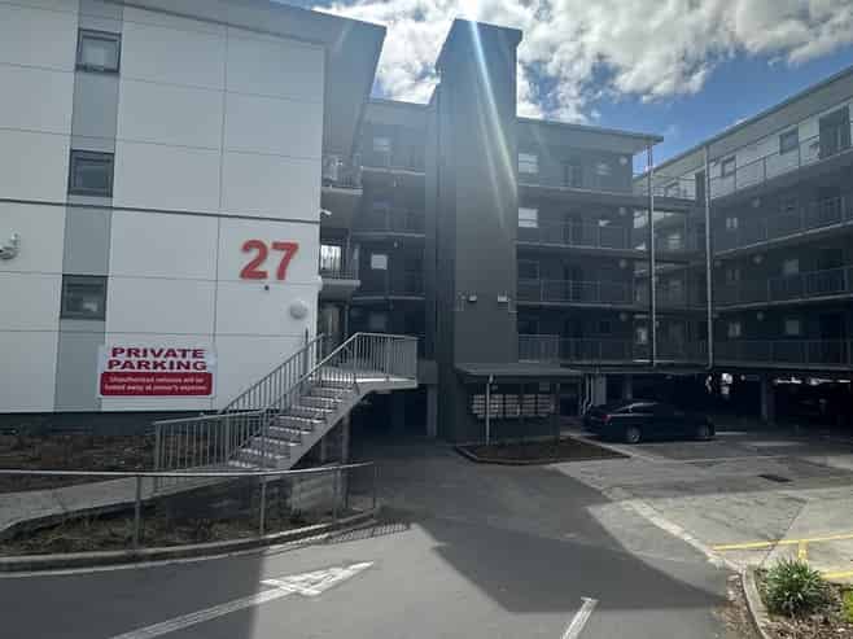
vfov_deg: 85.6
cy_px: 320
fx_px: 345
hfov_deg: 102.1
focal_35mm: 14
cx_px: 426
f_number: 2.2
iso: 50
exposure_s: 1/1855
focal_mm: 2.22
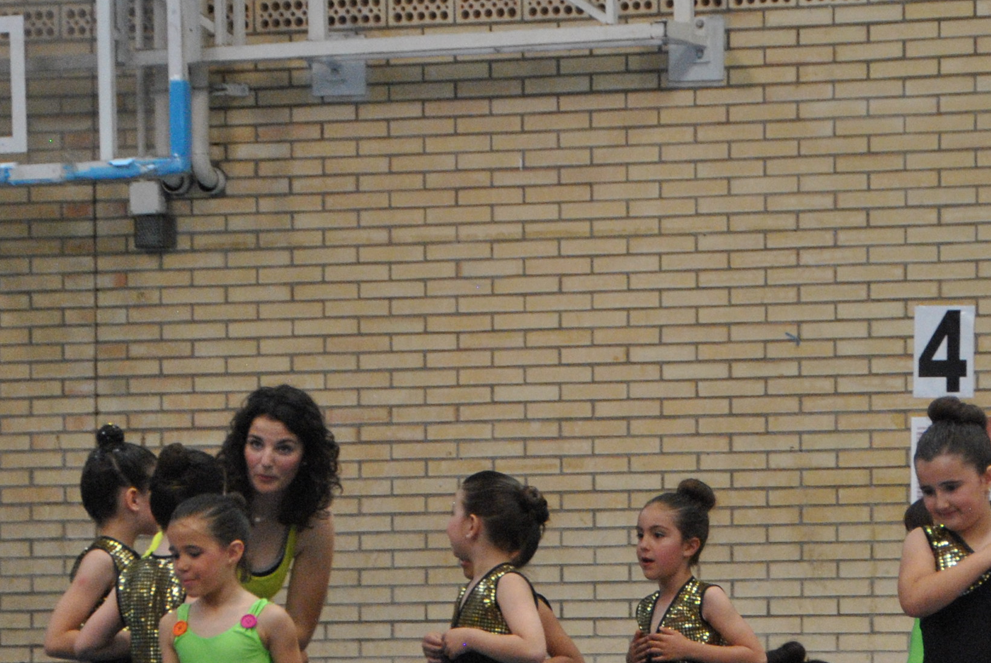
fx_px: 7336
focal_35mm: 266
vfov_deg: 5.2
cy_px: 407
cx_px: 736
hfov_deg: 7.7
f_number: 5.3
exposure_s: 1/125
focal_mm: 75
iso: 800
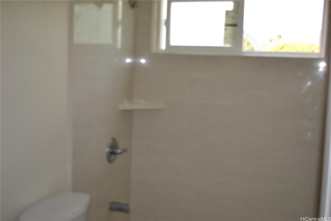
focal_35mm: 45
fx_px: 414
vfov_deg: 29.9
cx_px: 166
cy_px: 110
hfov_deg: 43.6
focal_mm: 30
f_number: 4.5
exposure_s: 1/125
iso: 360
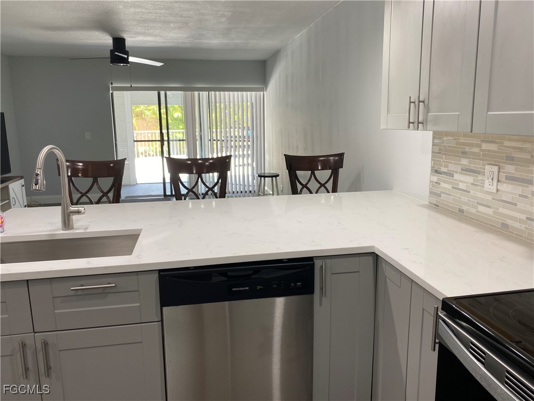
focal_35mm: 26
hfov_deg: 67.3
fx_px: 401
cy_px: 200
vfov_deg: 53.1
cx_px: 267
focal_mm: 4.25
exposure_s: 1/120
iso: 80
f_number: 1.8
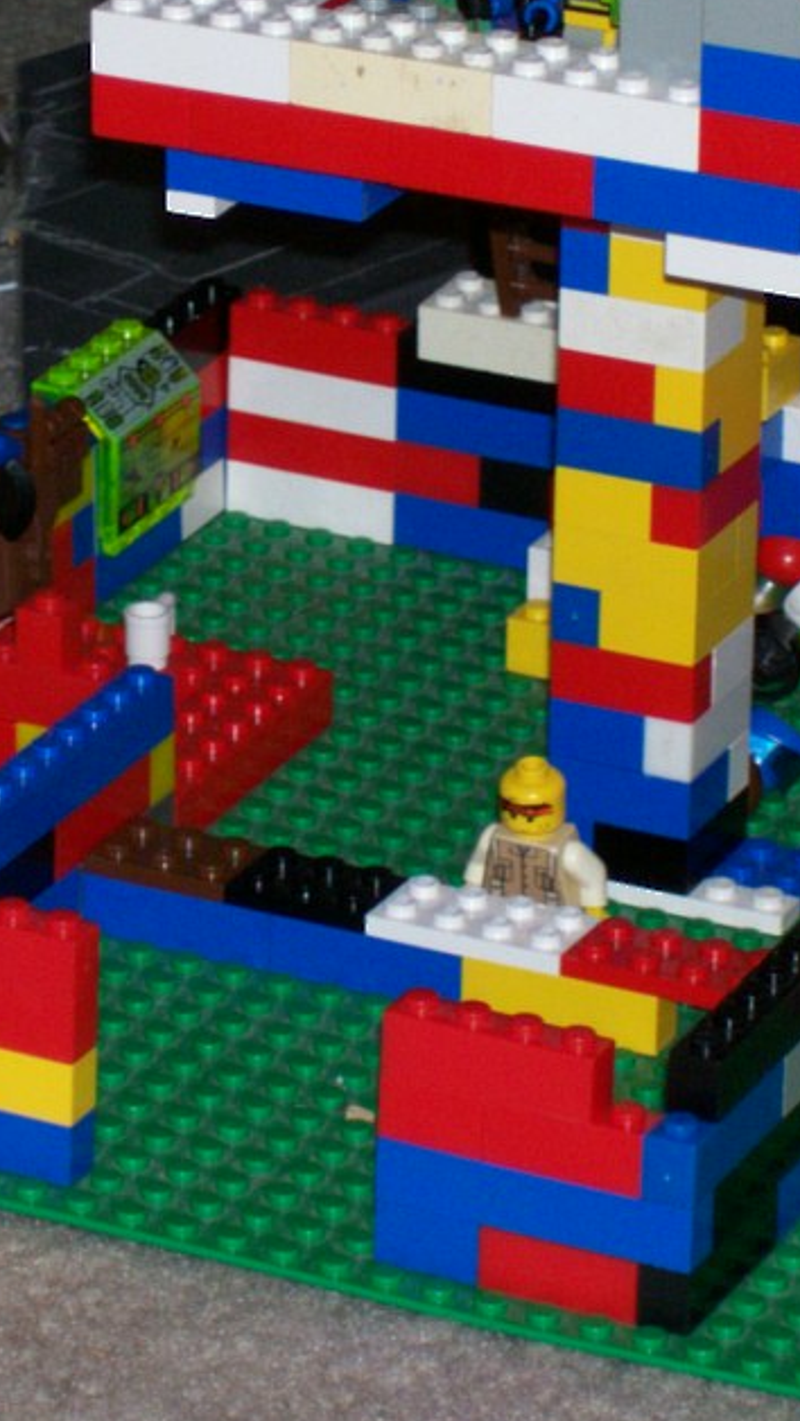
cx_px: 398
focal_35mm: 215
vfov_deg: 10.0
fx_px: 8105
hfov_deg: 5.7
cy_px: 526
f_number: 4.6
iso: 80
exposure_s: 1/89.8
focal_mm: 16.8
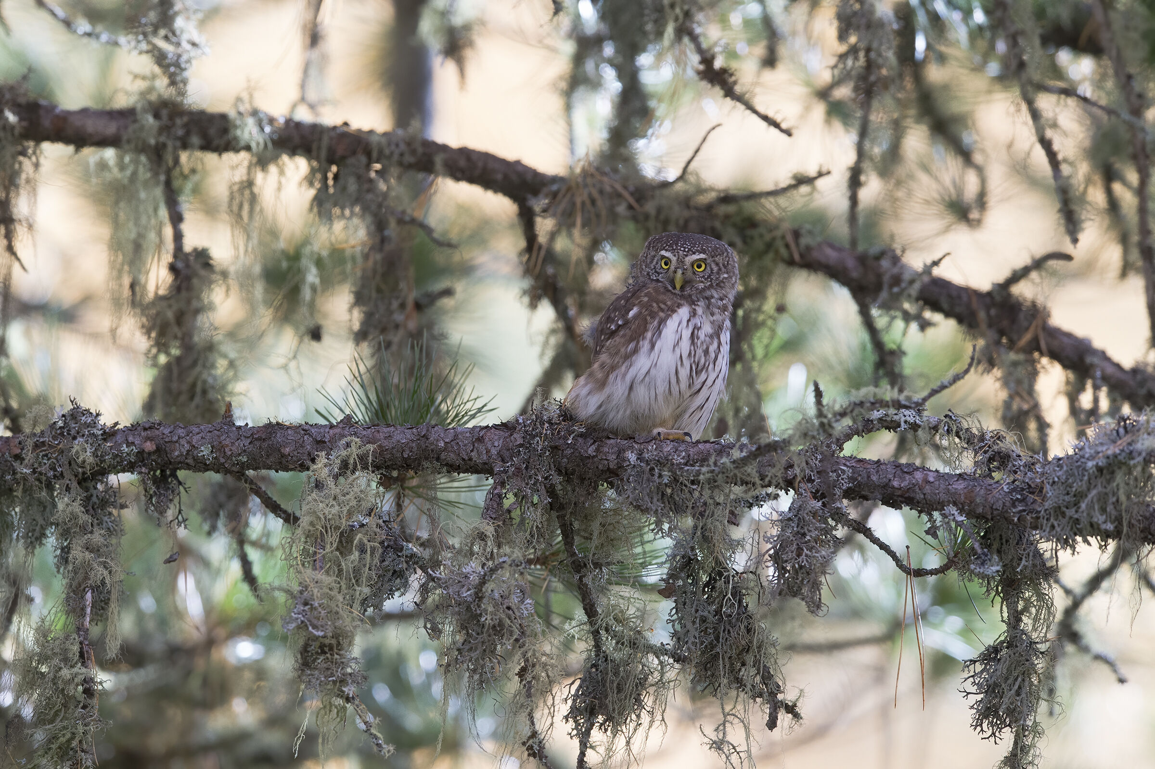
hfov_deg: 3.4
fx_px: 19241
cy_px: 384
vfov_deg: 2.3
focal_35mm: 600
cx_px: 578
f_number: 5.6
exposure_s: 1/500
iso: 2000
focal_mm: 600
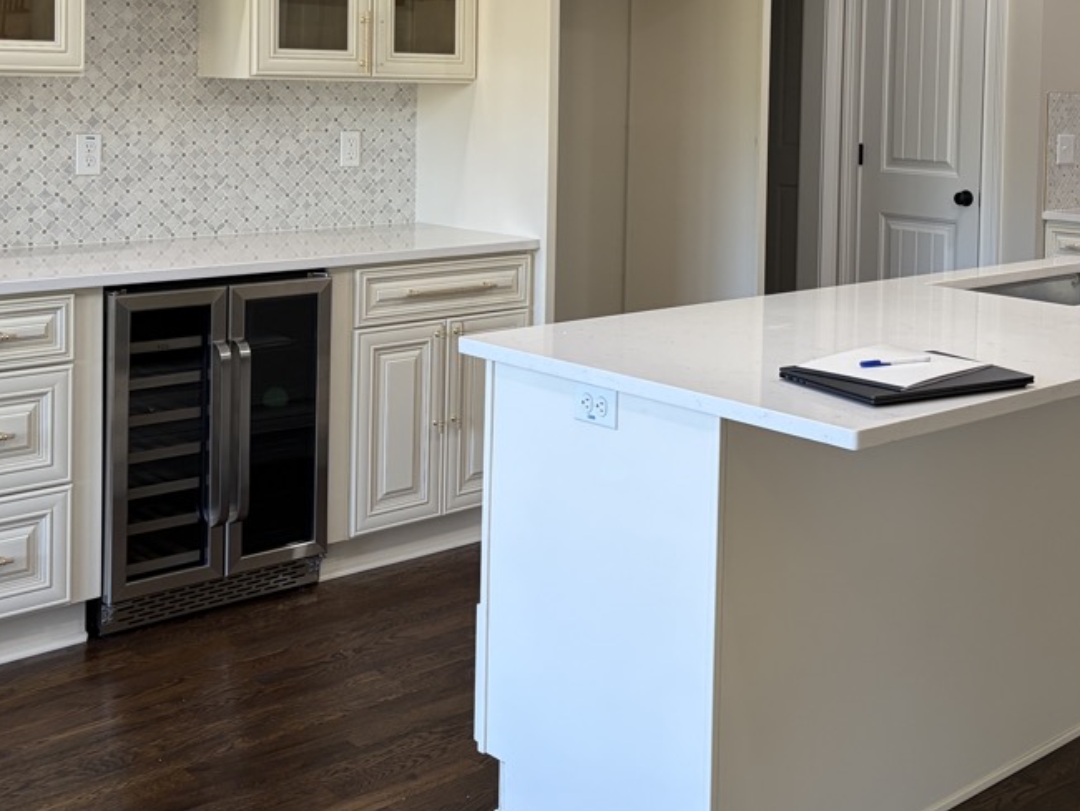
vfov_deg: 29.4
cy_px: 131
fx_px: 1498
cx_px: 716
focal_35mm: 48
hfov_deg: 39.2
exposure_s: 1/120
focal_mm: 5.96
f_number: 1.6
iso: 100
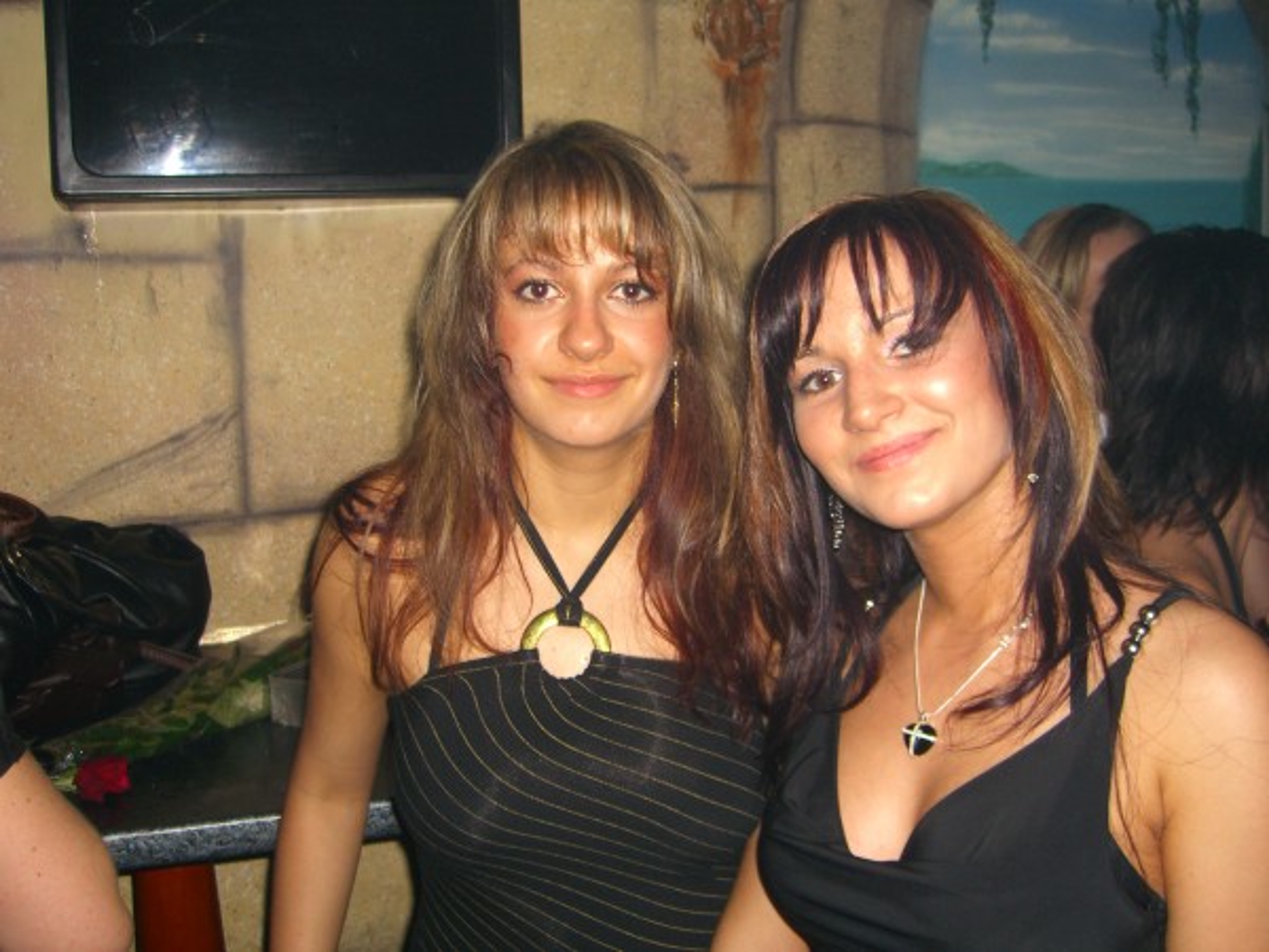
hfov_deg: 49.0
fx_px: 1393
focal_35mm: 38
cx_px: 634
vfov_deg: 37.7
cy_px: 476
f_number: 2.8
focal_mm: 7.9
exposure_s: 1/60
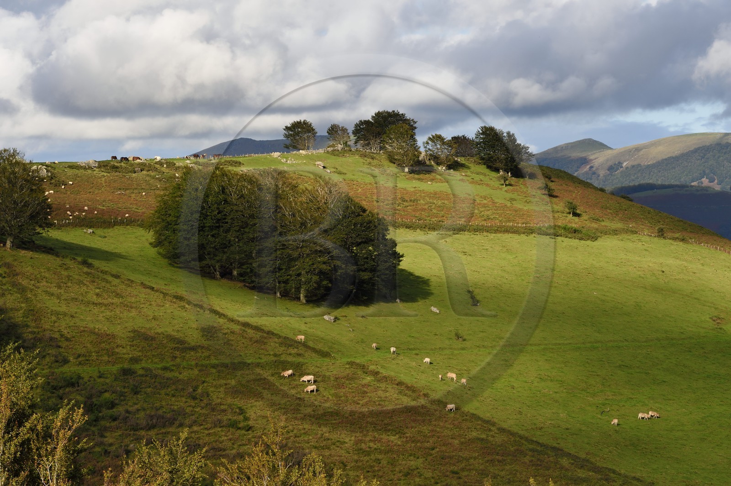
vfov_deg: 10.9
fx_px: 2536
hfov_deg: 16.4
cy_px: 243
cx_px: 366
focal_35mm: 125
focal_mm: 125
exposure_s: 1/250
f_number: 11
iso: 200
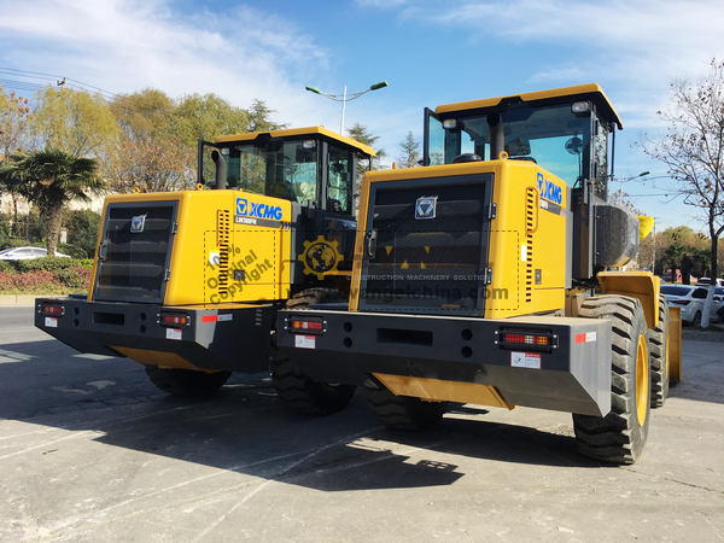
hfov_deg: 61.7
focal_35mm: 29
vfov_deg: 48.2
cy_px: 272
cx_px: 362
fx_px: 607
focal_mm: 4.15
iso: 25
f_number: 2.2
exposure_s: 1/1040
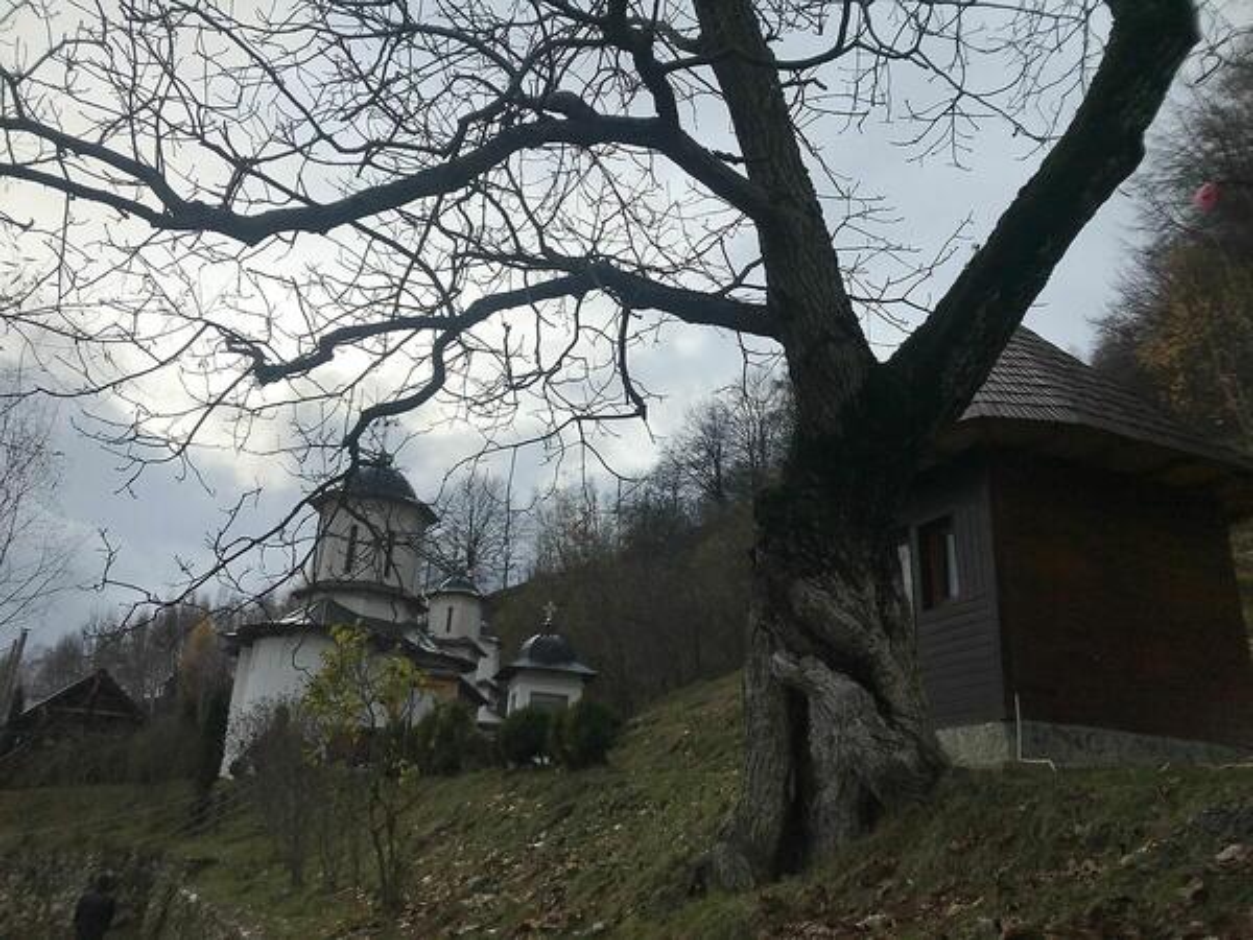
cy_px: 470
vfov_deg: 49.7
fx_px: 1014
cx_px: 626
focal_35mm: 28
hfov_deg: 63.4
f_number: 1.8
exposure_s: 1/2817
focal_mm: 3.99
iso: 20
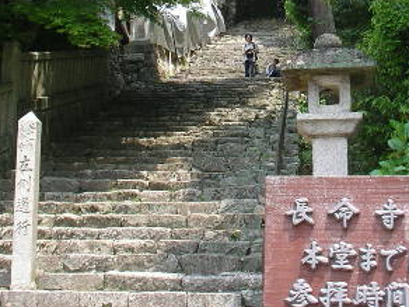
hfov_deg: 24.1
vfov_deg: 18.2
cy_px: 147
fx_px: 957
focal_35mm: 81
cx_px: 199
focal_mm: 5.7
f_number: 2.8
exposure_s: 1/125
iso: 50
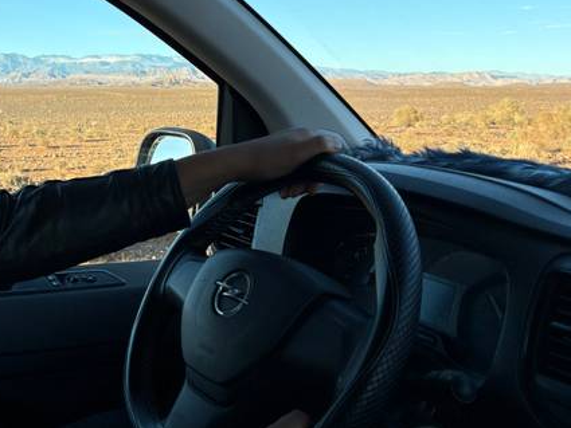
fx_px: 726
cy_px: 76
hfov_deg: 42.0
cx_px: 163
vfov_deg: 31.9
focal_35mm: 44
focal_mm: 5.96
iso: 50
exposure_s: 1/1263
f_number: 1.6
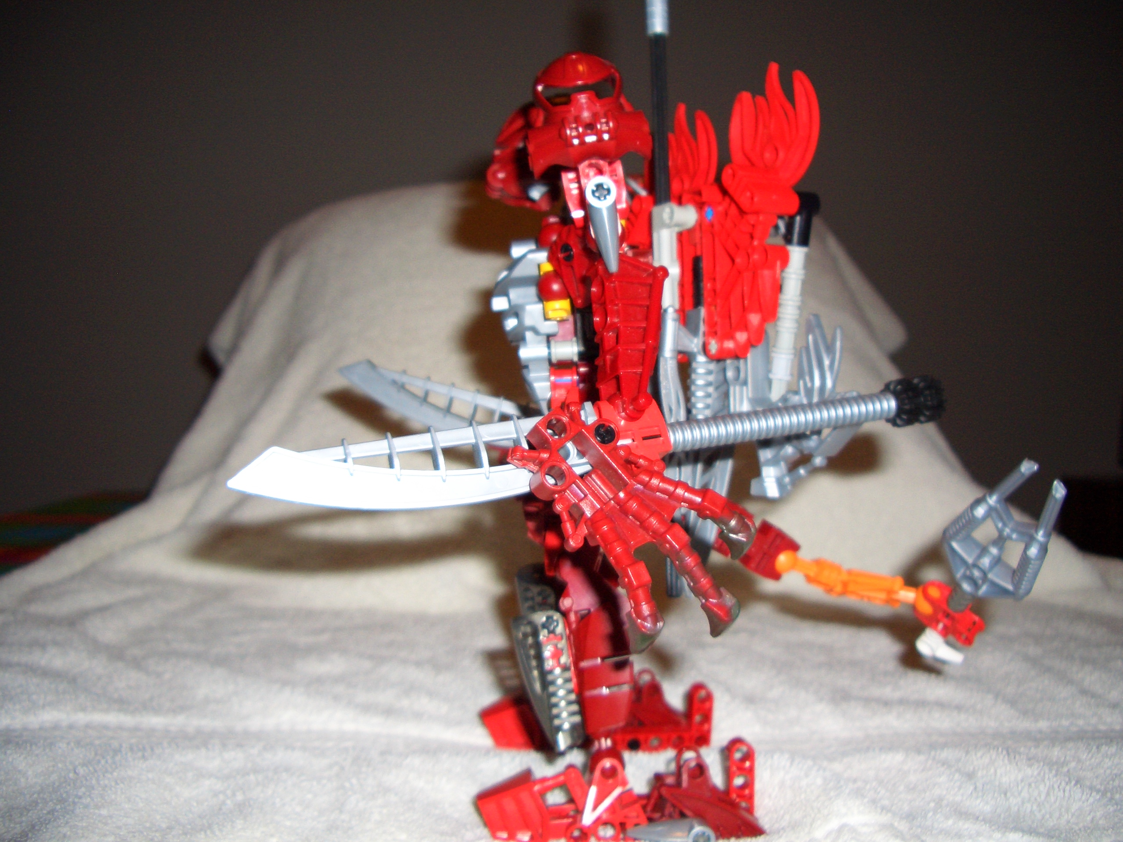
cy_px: 421
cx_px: 562
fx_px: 1135
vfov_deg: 40.7
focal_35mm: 35
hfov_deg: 52.6
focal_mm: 5.8
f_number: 2.6
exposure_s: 1/60
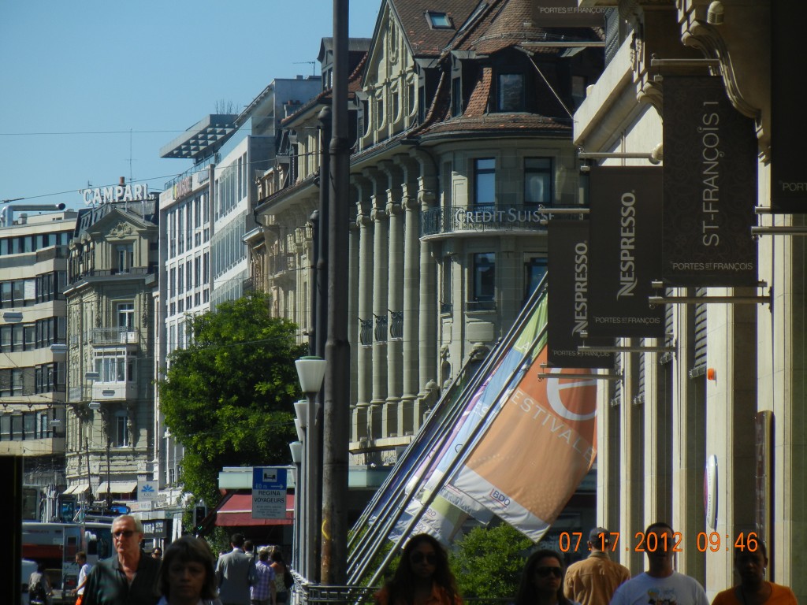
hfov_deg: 8.6
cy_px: 302
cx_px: 404
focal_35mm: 229
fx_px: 5339
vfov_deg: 6.5
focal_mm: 41.2
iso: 160
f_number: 9.6
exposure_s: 1/280
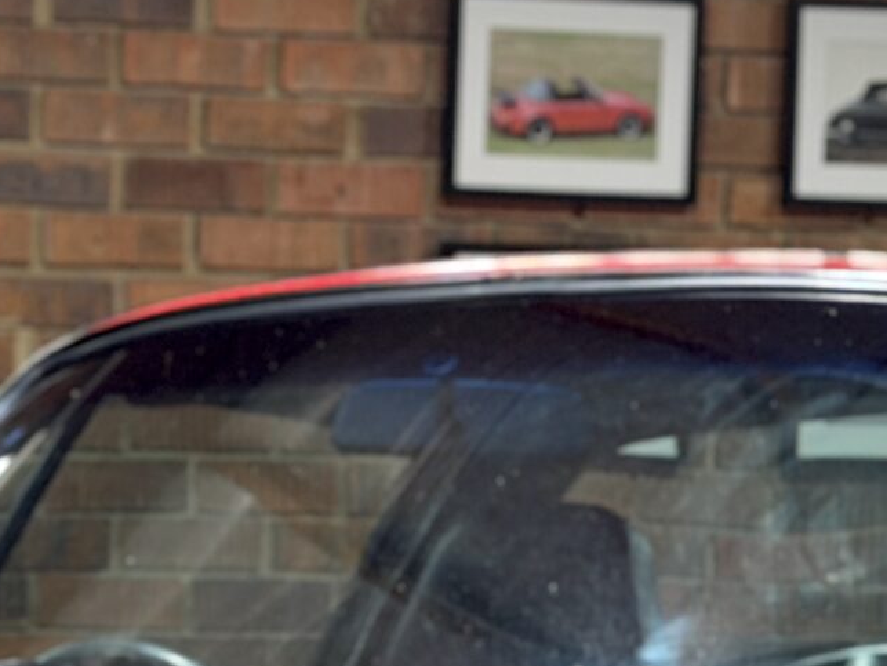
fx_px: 4897
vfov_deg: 7.6
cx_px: -170
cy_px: 996
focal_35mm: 191
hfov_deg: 10.2
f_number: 1.78
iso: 250
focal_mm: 6.76
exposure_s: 1/33
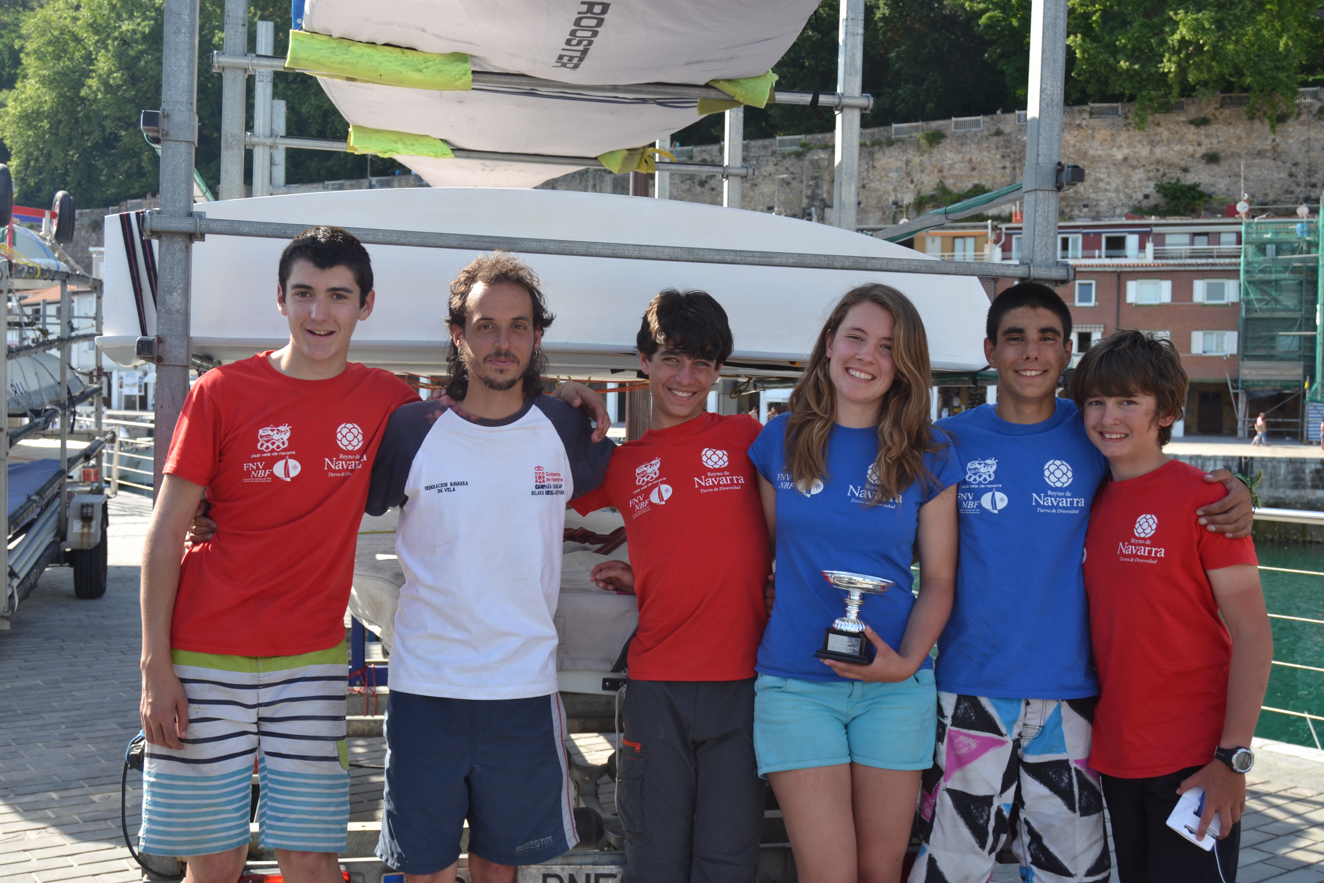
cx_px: 662
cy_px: 442
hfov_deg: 49.6
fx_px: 1434
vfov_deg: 34.2
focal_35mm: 39
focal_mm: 26
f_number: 6.3
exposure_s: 1/160
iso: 100
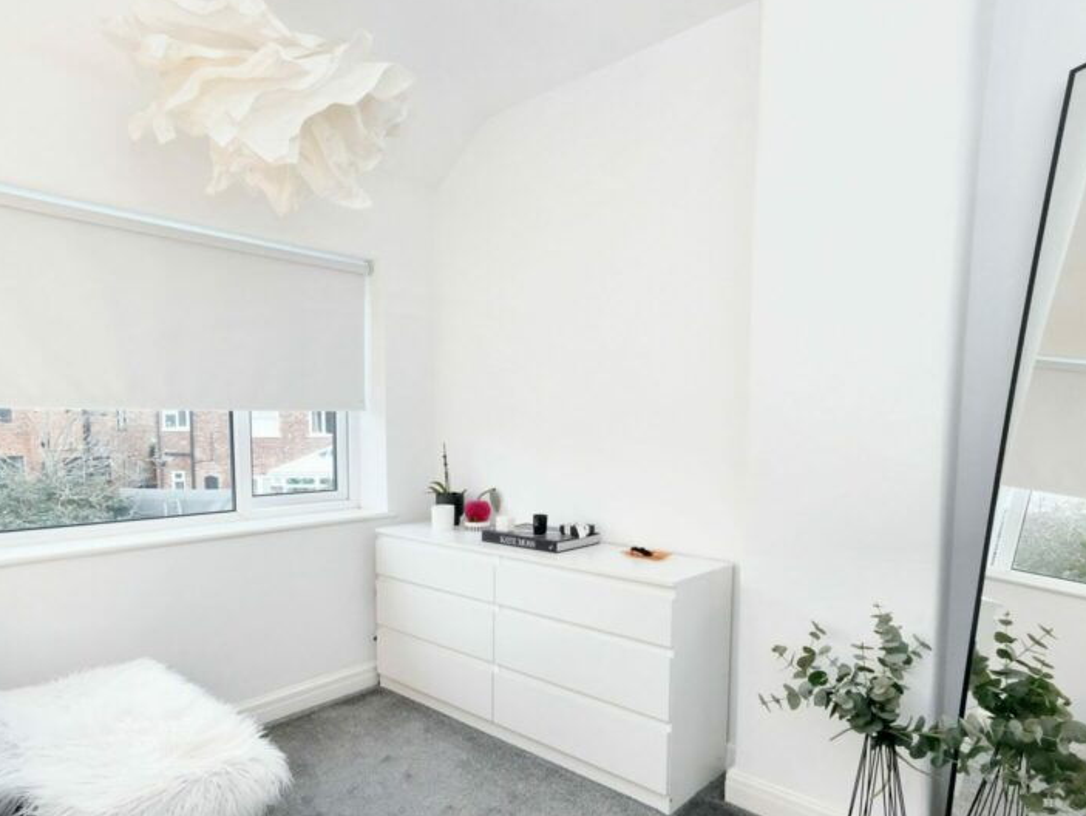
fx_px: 659
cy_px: 481
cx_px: 462
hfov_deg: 78.5
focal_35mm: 21
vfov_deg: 63.0
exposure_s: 1/420
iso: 4000
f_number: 5.6
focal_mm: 10
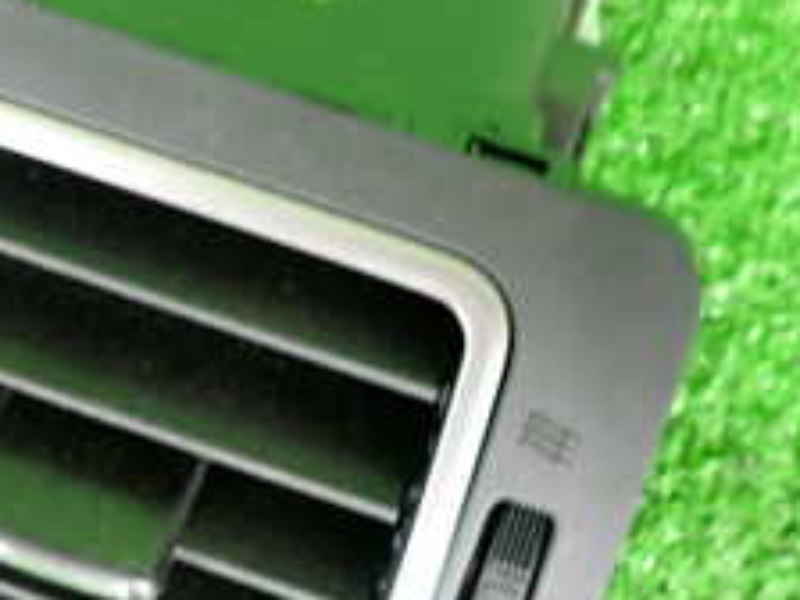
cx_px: 229
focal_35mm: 67
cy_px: 336
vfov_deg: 21.9
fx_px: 1548
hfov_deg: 28.7
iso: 320
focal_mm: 4.5
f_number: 2
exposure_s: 1/30
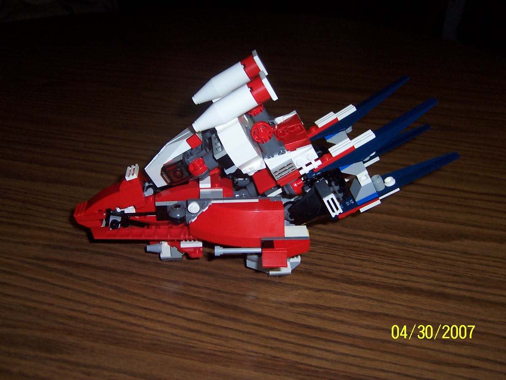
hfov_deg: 51.4
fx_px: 526
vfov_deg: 39.7
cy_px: 190
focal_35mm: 36
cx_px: 253
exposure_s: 1/60
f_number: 2.8
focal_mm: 5.6
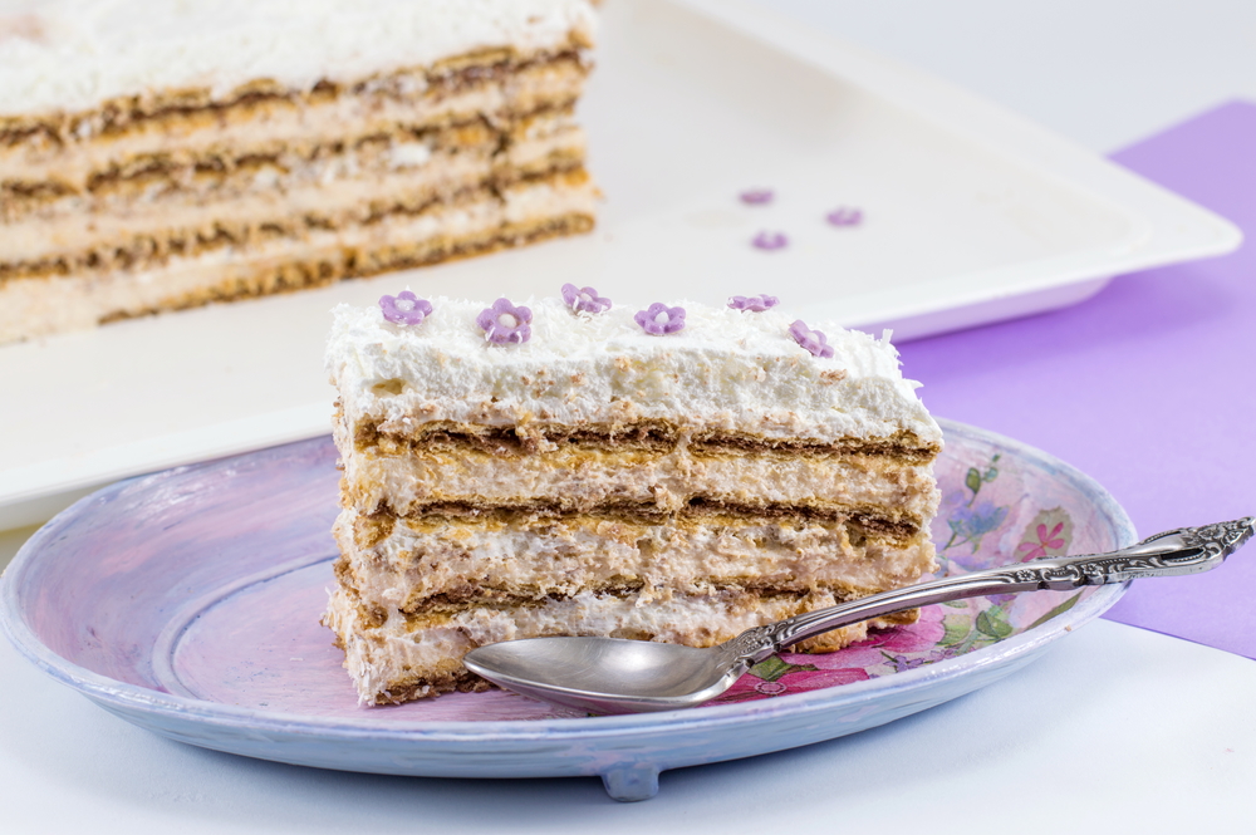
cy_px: 418
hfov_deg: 27.0
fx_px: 2614
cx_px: 628
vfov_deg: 18.2
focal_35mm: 75
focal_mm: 50
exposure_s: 1/3
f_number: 8
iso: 100
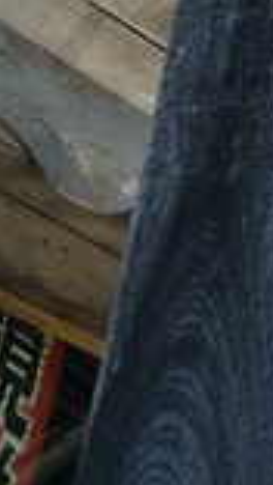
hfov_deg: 6.2
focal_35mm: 172
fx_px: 2209
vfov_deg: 12.2
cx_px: 962
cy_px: -81
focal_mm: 24.2
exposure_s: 1/40
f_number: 2.8
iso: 100
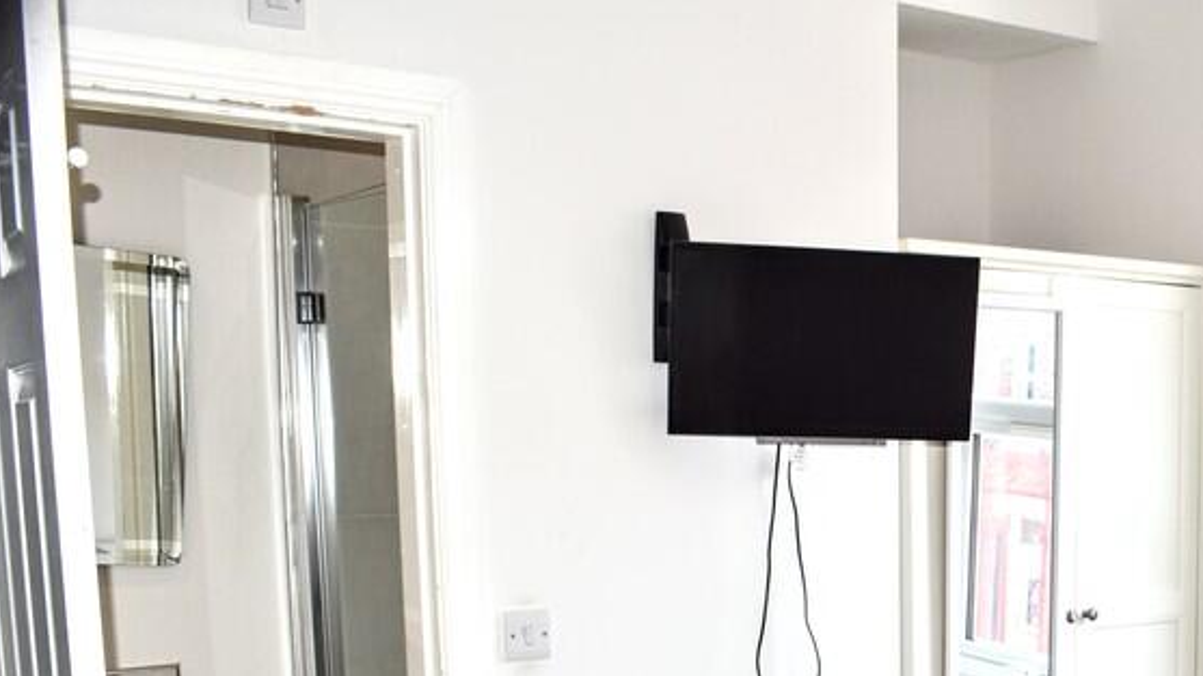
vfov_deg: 21.9
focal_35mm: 52
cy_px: 733
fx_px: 1658
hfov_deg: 38.0
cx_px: 1011
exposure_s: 1/125
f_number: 5.6
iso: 200
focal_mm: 18
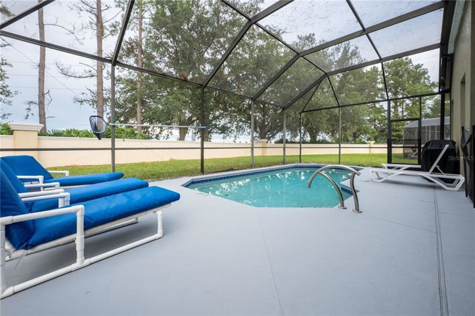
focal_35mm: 14
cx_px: 238
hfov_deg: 102.3
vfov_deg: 79.1
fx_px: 191
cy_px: 158
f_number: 8
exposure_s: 1/1250
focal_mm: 14.5
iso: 800
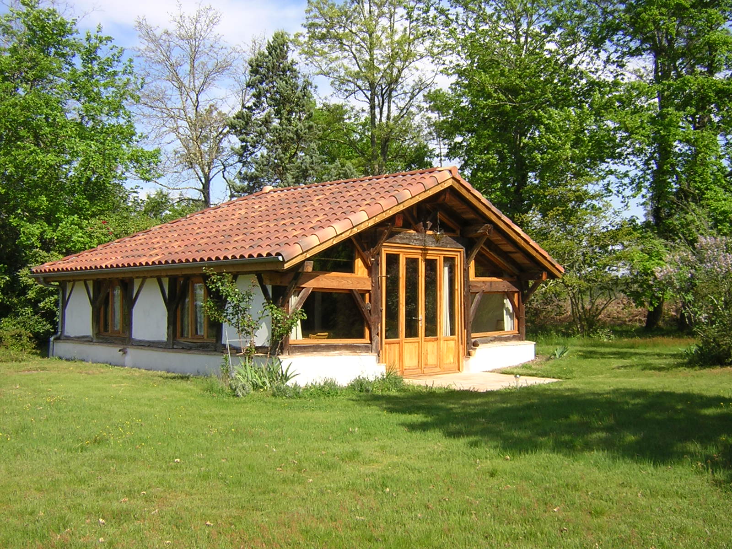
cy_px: 274
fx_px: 761
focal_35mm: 36
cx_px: 366
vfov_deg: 39.7
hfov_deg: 51.4
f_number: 5.2
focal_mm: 4.7
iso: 100
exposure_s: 1/228
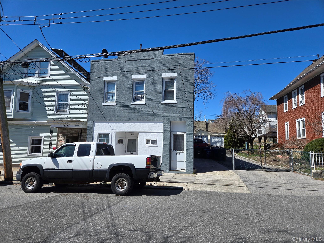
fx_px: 215
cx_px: 162
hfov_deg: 73.9
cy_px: 122
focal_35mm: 23
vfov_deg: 58.9
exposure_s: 1/2210
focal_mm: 5.4
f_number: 1.8
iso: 25
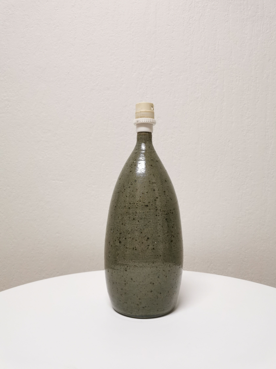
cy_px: 184
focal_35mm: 27
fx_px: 287
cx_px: 138
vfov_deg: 65.3
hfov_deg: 51.4
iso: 200
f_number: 1.8
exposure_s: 1/50
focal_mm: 5.58
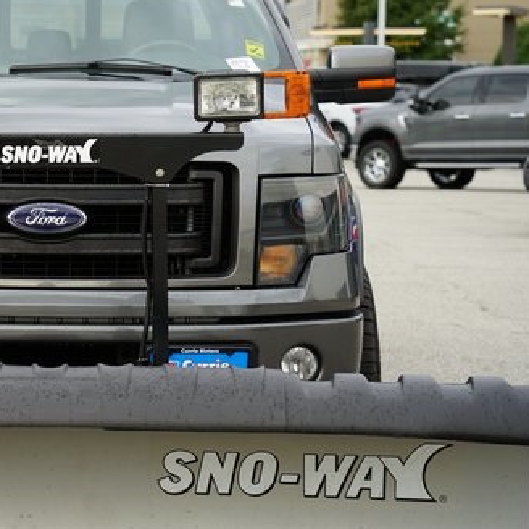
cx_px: 44
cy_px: 209
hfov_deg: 13.2
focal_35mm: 131
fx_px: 2265
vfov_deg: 13.3
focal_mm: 79
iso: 100
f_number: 5.6
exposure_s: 1/80
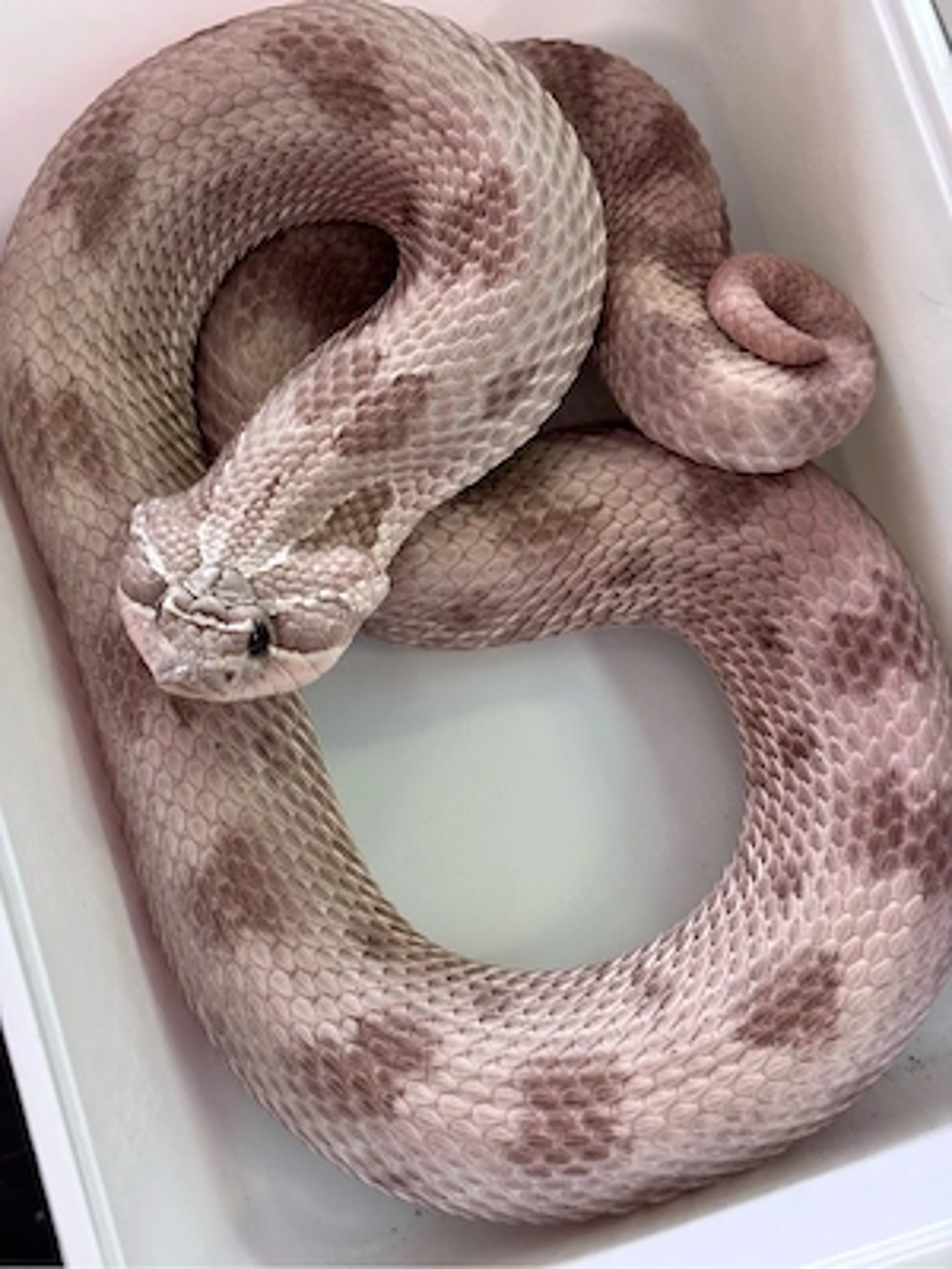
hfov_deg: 28.0
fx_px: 1907
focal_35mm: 52
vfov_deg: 36.8
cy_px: 634
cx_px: 476
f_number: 1.6
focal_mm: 5.96
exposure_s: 1/50
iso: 100
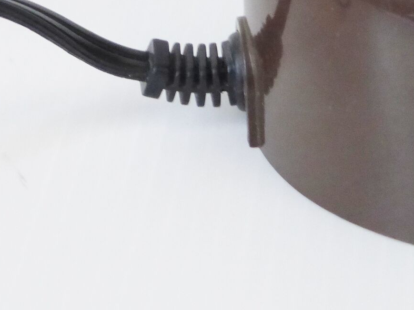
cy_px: -94
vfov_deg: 8.7
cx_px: 512
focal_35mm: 168
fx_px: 2008
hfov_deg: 11.5
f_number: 4.6
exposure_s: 1/40
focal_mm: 9.7
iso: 400
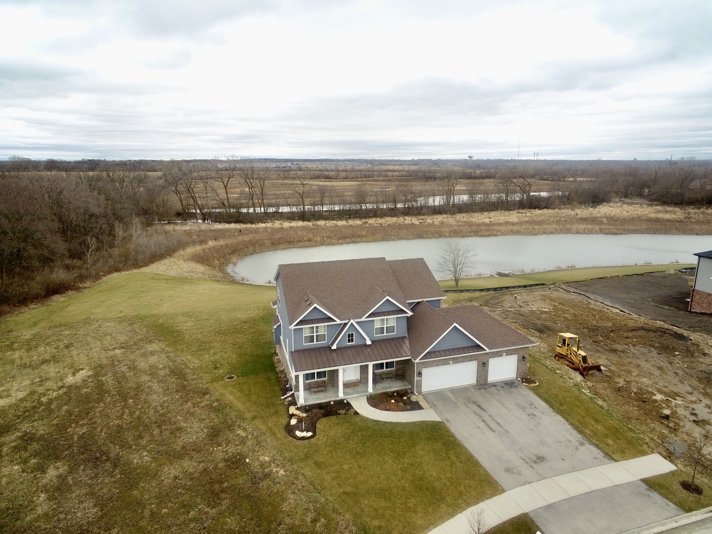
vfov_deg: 66.0
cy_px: 267
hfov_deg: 81.7
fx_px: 411
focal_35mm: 20
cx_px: 356
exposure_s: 1/140
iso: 100
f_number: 2.8
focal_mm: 3.61
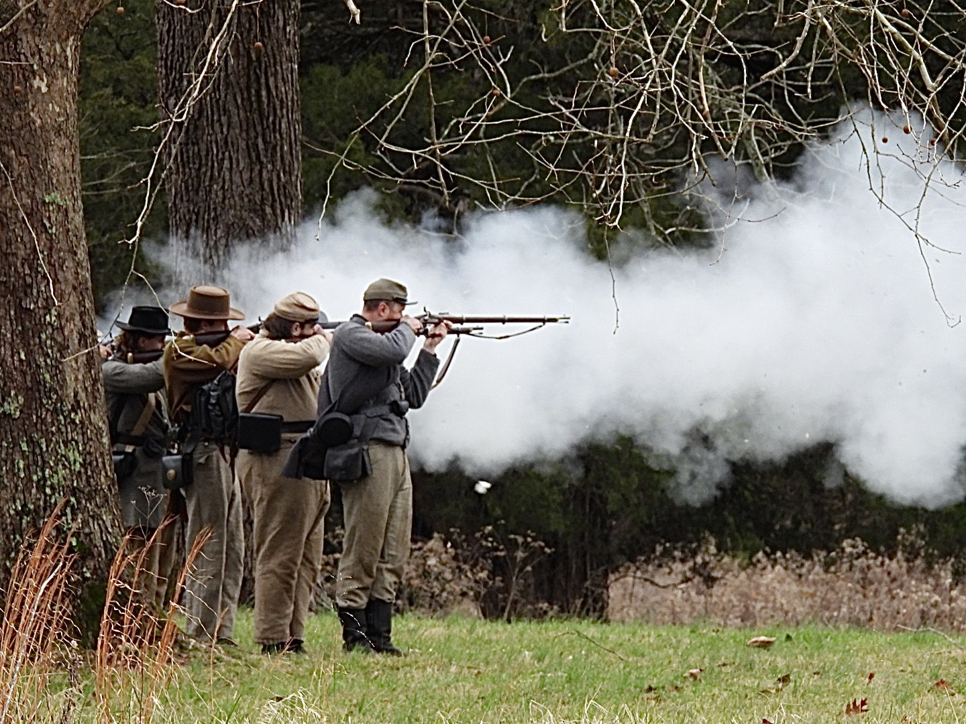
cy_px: 362
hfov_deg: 4.4
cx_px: 483
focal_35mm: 450
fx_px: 12558
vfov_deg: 3.3
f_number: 5
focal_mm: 80.3
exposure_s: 1/100
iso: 400
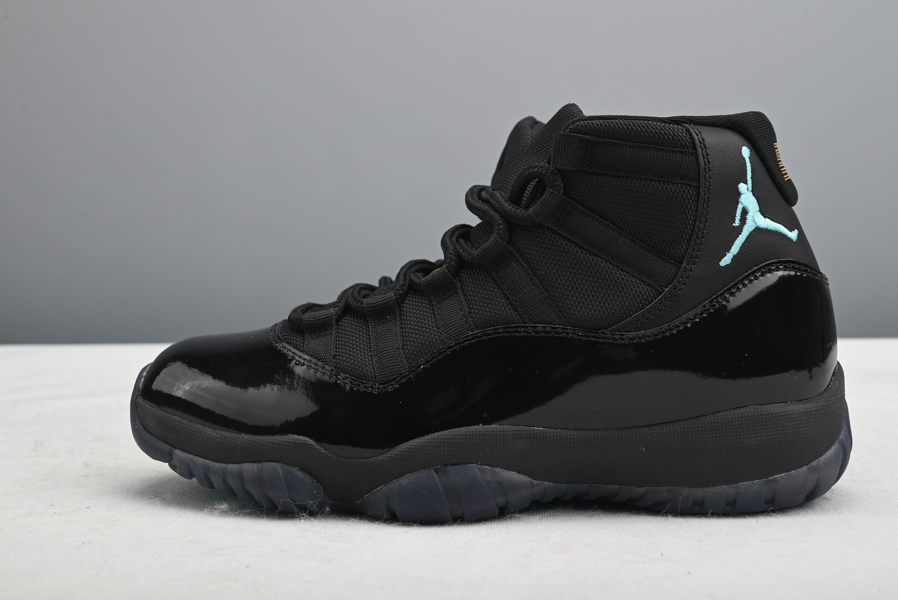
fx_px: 1148
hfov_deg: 42.7
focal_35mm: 46
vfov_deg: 29.3
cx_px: 486
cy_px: 281
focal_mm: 41
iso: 100
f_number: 11
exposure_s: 1/200
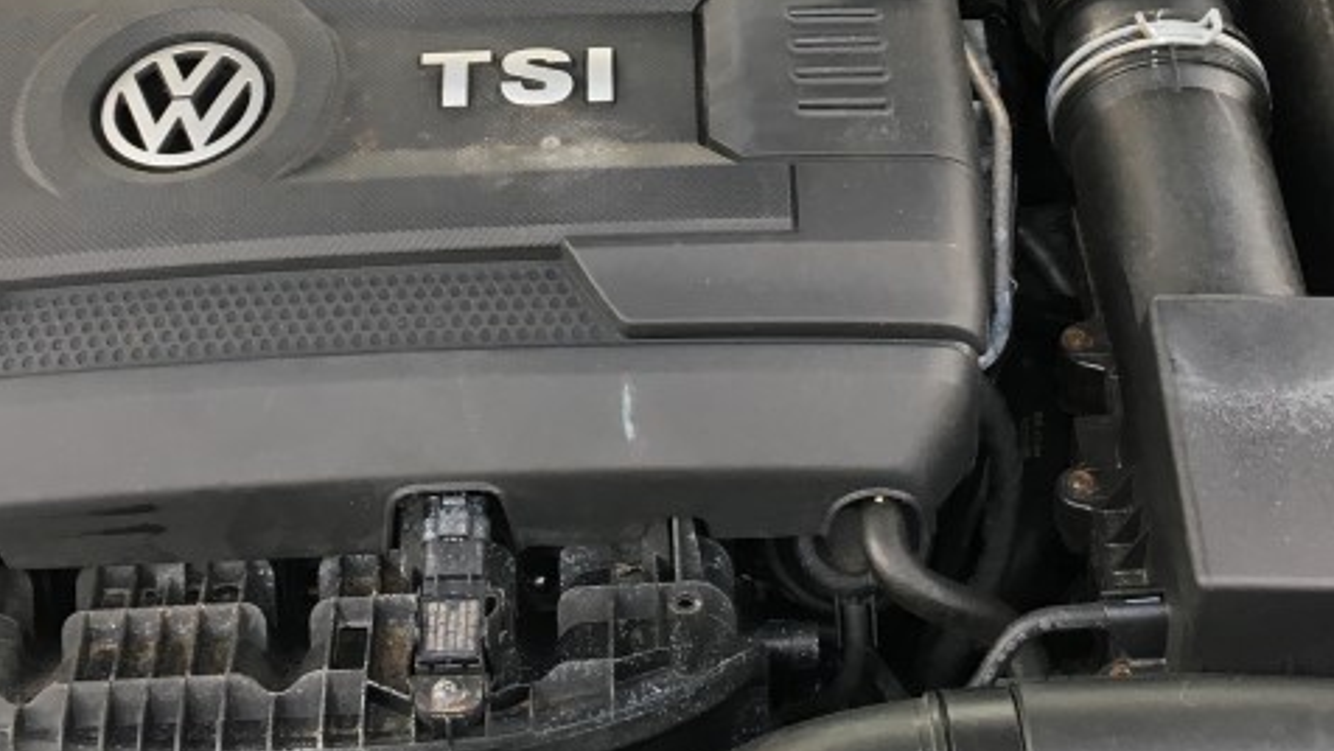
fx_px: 2406
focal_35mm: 68
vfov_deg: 17.3
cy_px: -36
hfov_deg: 31.0
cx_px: 664
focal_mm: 4.15
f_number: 2.2
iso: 25
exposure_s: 1/40
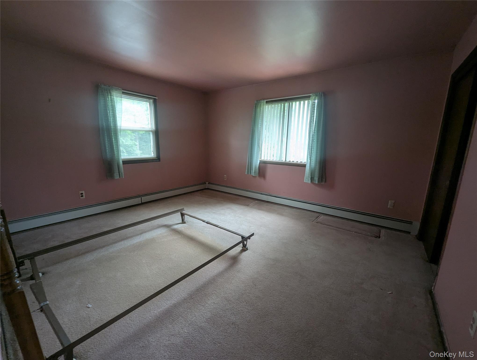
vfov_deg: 90.1
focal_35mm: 13
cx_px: 238
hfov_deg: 106.1
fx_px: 179
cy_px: 180
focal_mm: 1.95
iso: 84
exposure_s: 1/32.7
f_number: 2.2
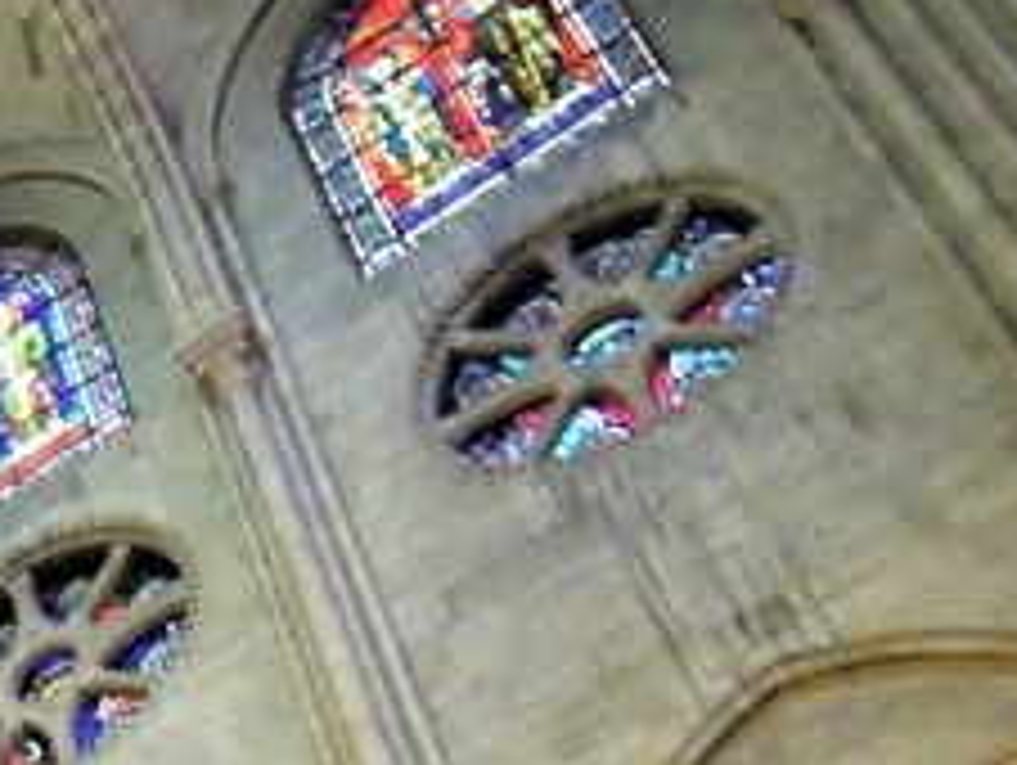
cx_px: -518
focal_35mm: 99
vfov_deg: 13.7
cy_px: 1296
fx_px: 2912
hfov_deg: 17.7
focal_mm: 5
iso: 800
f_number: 2.7
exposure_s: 1/8
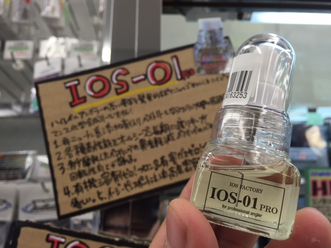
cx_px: 166
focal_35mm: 29
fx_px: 277
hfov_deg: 61.7
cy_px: 124
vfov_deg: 48.2
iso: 50
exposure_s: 1/120
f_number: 2.2
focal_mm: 4.15
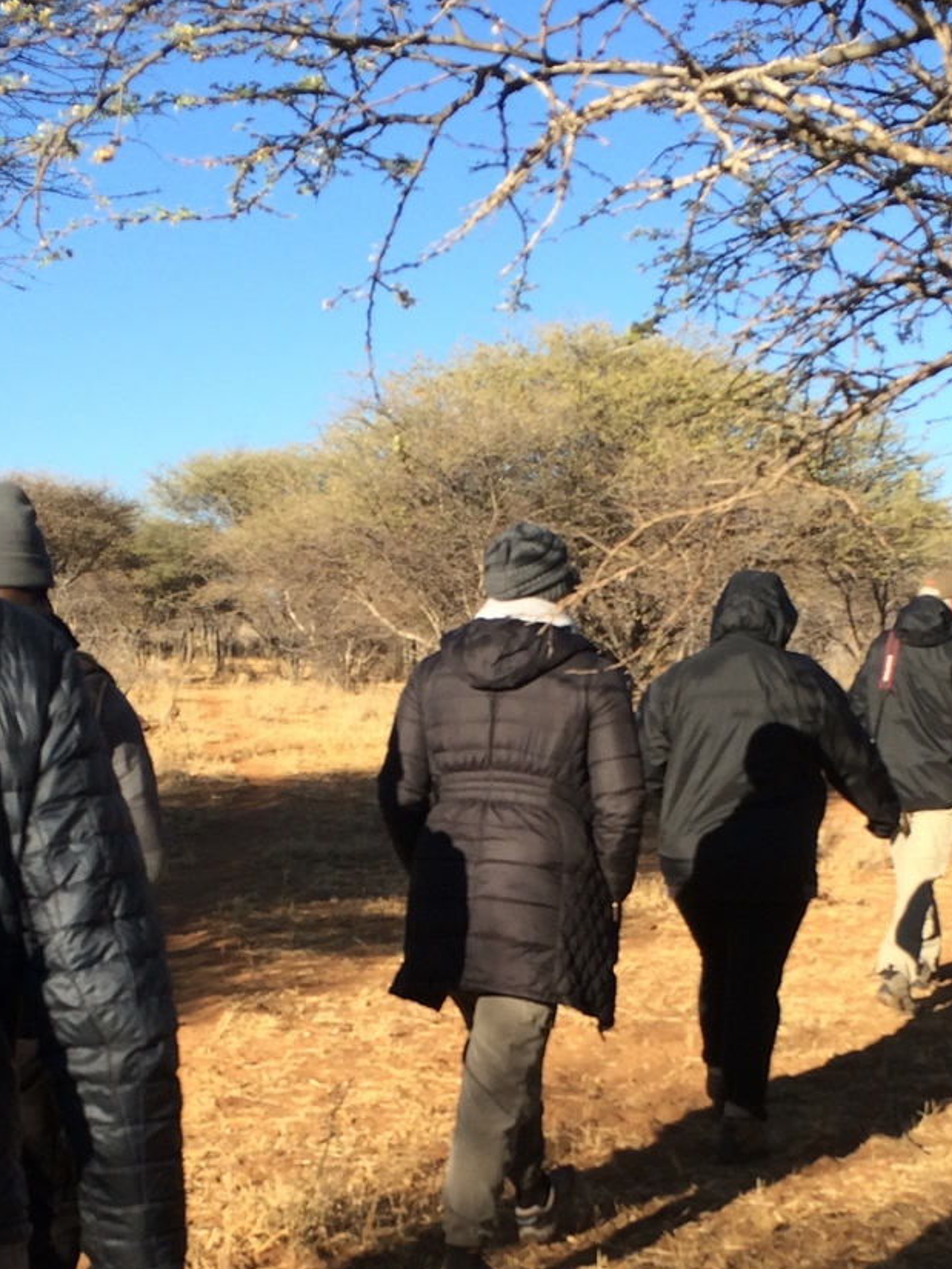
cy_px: 1016
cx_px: 528
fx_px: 2200
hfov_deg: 24.4
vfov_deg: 31.4
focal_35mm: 60
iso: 32
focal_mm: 4.15
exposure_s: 1/1053
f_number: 2.2
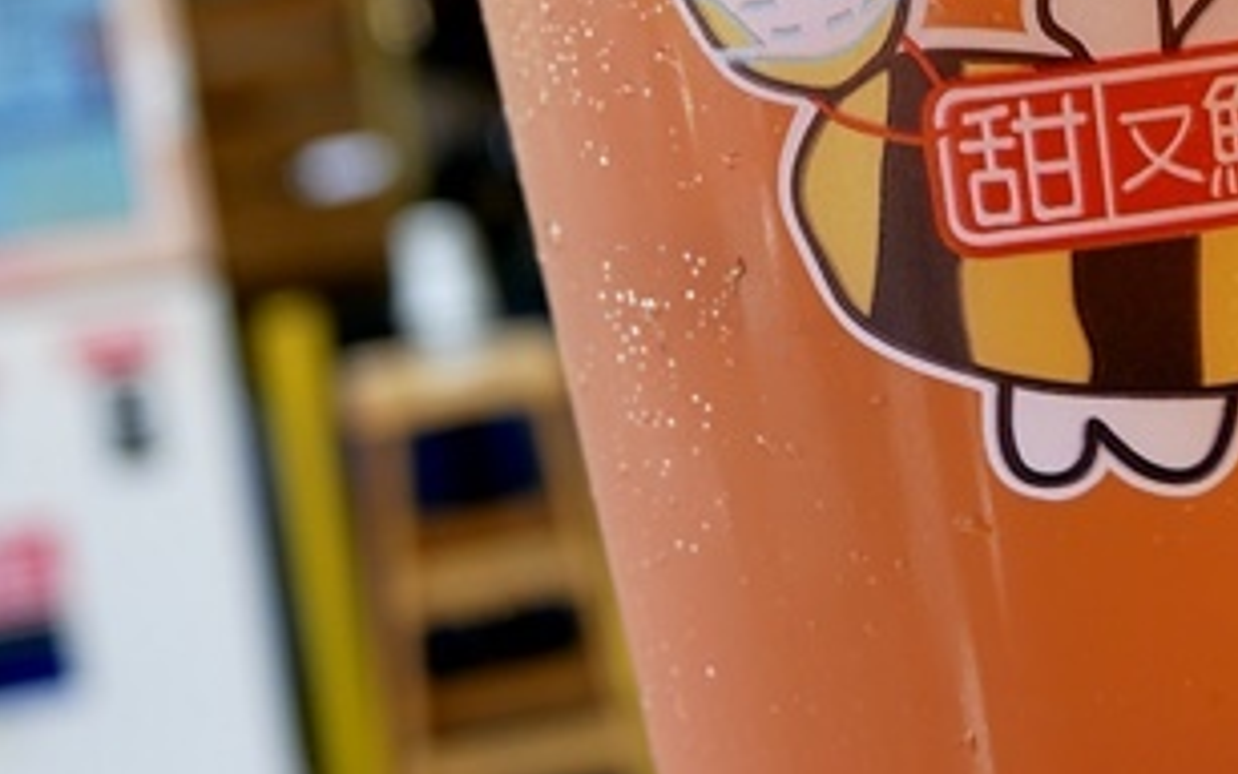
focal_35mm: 77
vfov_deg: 16.8
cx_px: 940
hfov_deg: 26.4
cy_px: 105
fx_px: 2598
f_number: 3.5
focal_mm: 14
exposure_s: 1/125
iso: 200
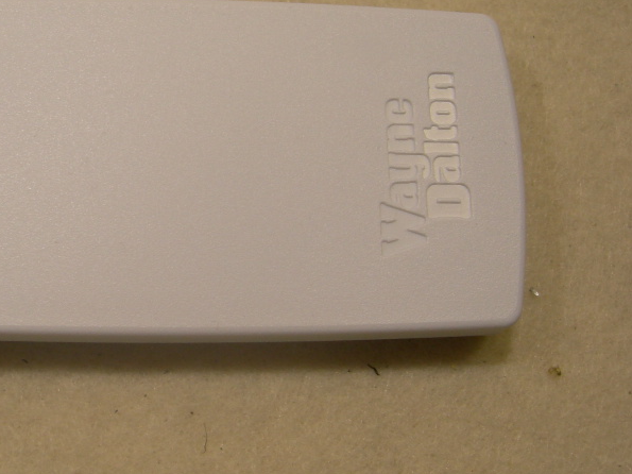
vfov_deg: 23.6
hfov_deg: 30.2
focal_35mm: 62
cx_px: 92
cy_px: 172
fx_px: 1132
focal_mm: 7.5
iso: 64
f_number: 3.8
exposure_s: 1/69.4
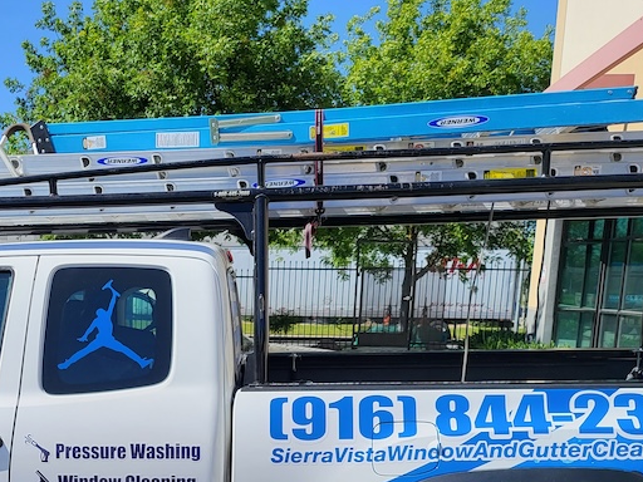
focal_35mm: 48
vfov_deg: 29.0
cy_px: 442
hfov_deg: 38.5
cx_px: 149
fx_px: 892
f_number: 1.8
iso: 40
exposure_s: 1/1957
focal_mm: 5
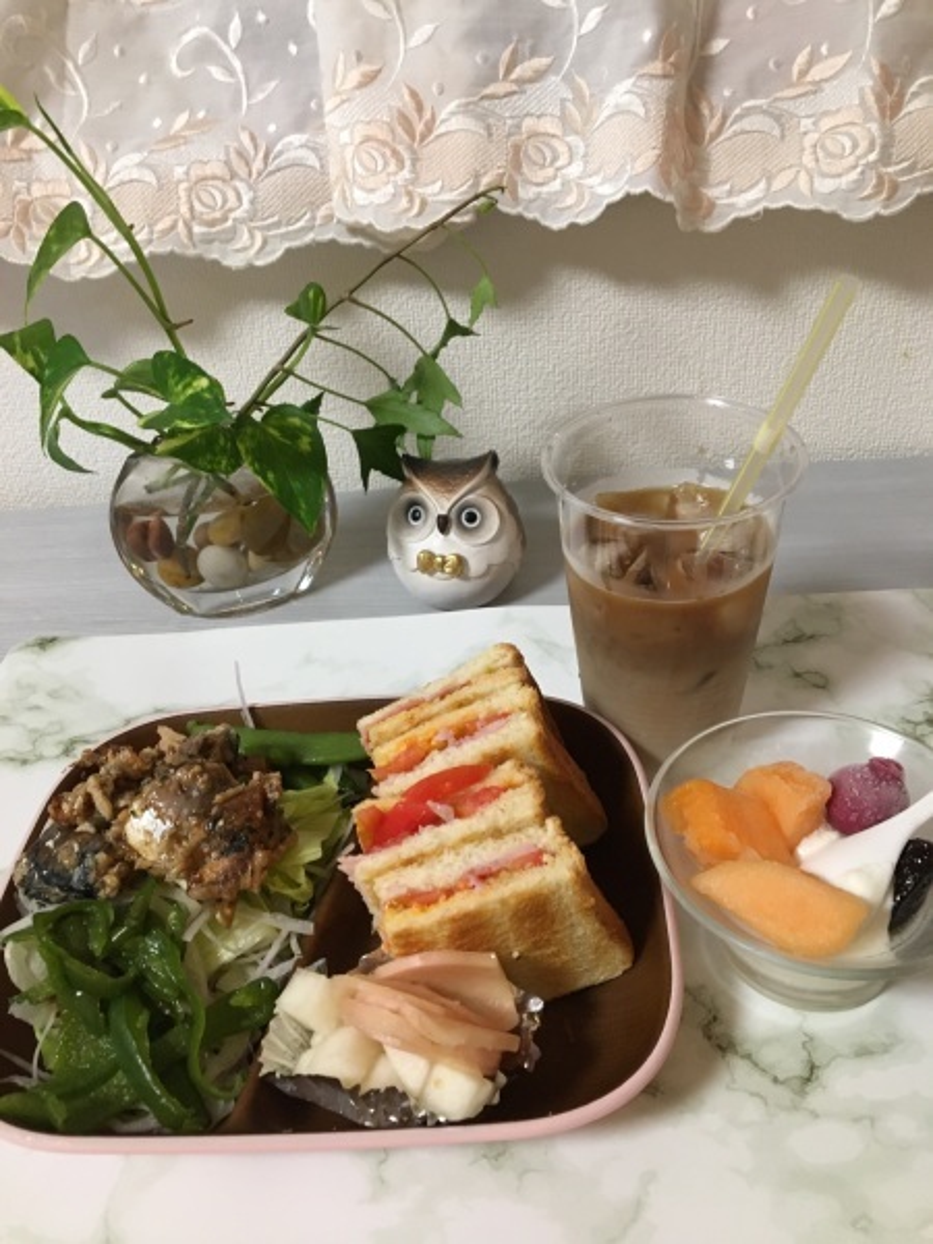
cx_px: 466
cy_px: 622
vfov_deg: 61.7
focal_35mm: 29
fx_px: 1042
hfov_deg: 48.2
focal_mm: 4.15
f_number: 2.2
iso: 200
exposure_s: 1/24
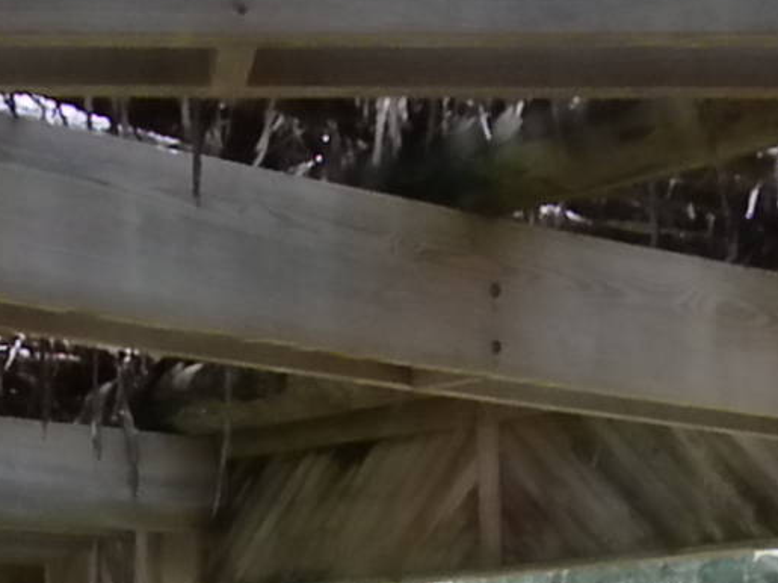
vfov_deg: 12.3
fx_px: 2584
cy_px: 847
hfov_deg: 17.0
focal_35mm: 115
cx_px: 136
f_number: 3.5
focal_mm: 6.6
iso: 640
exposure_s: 1/190
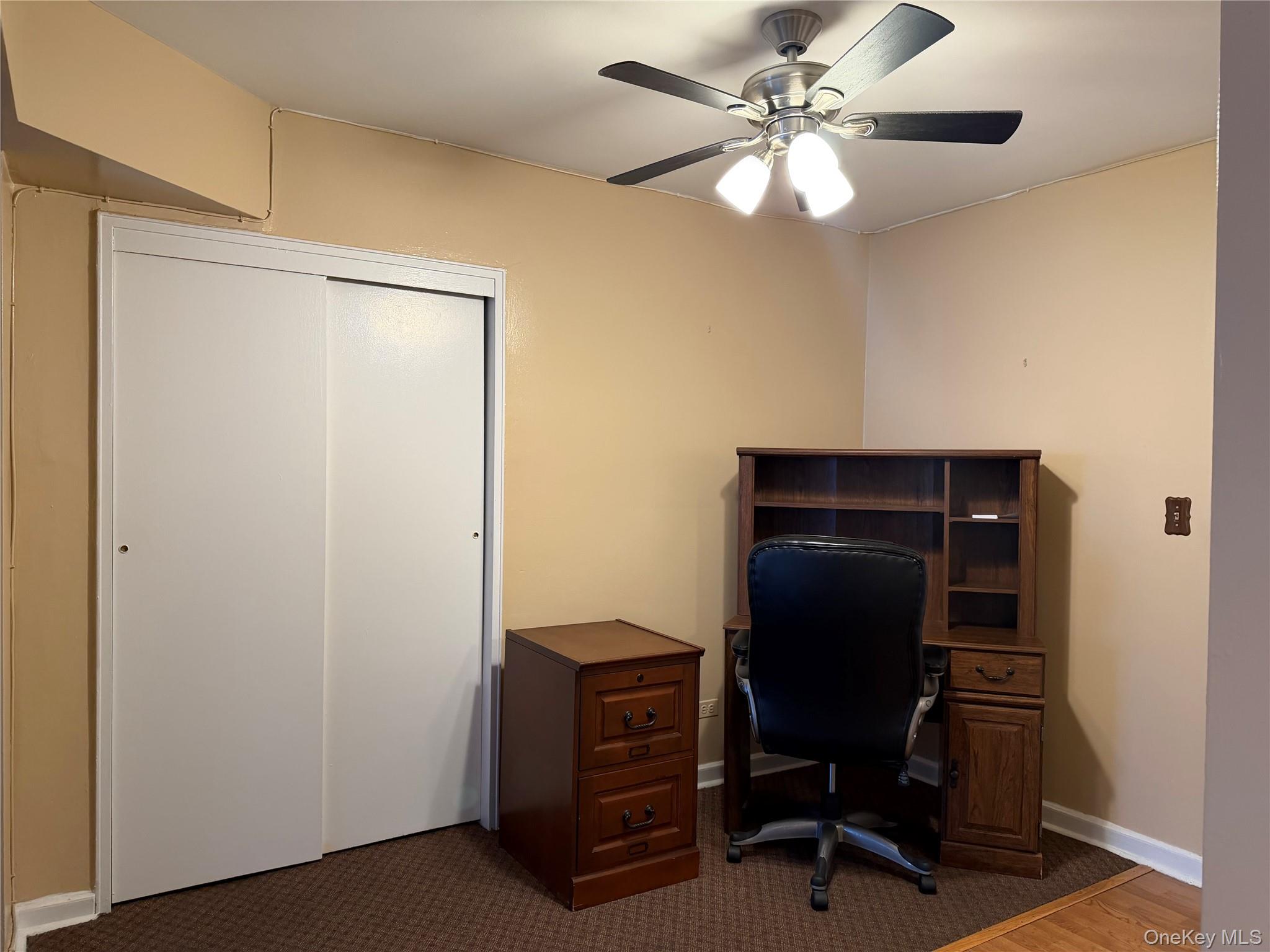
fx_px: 881
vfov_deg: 56.8
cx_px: 635
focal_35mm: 24
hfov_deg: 71.6
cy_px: 476
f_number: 1.78
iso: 250
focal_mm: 6.76
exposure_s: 1/60
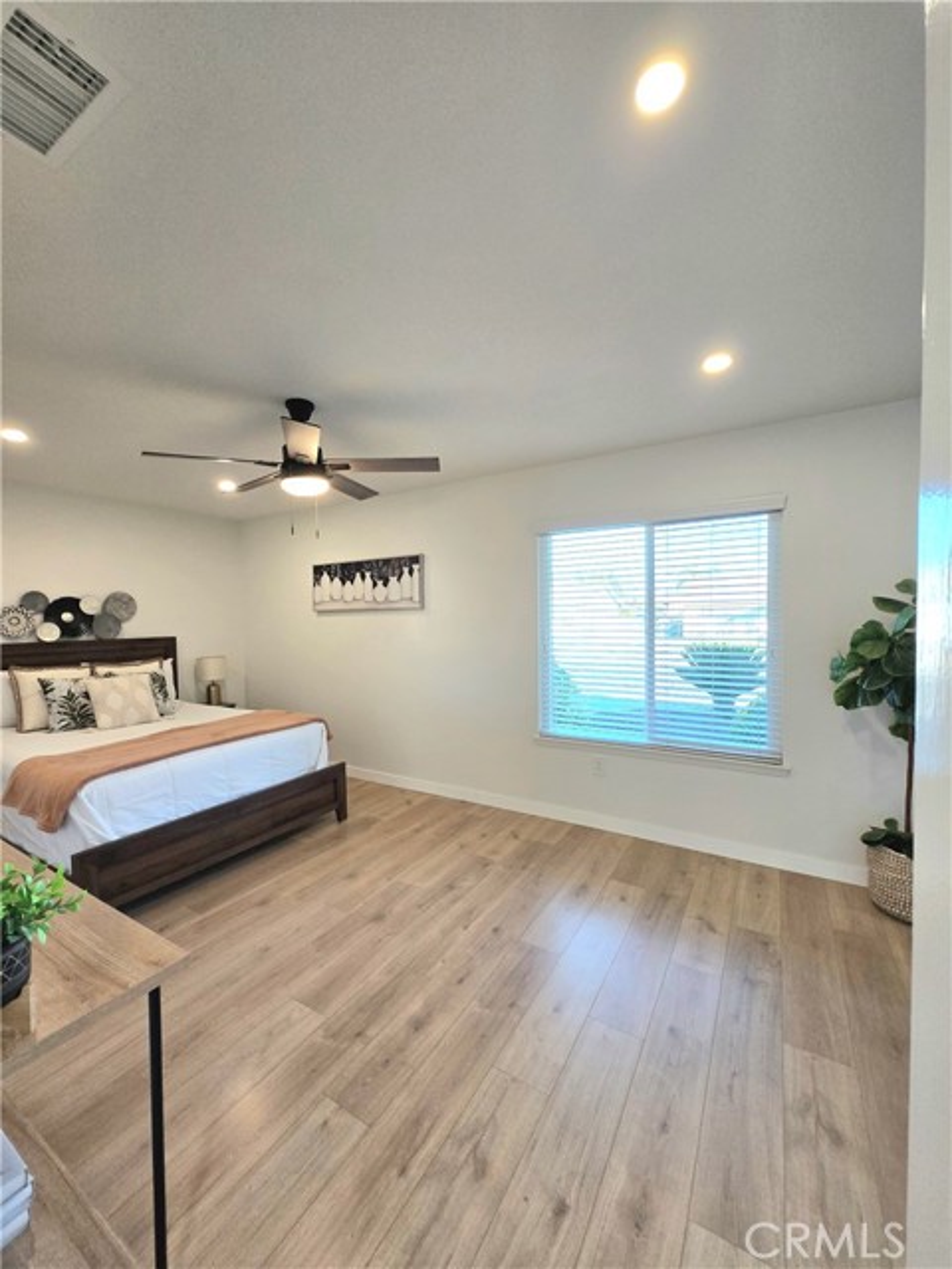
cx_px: 476
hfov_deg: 89.9
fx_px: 477
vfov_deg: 106.2
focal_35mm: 13
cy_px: 634
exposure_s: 1/60.2
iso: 50
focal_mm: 1.7
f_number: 2.2
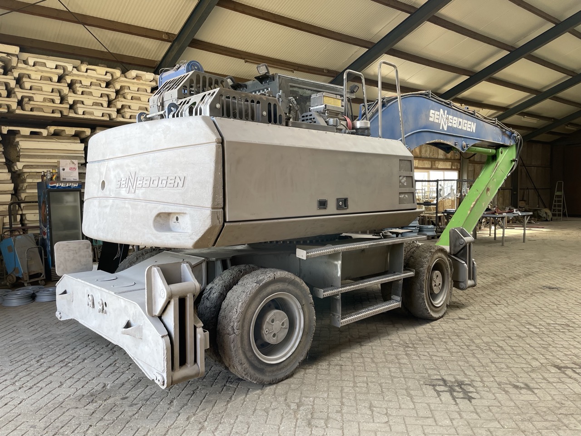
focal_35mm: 26
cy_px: 218
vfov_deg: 53.1
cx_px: 290
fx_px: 436
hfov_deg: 67.3
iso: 50
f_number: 1.6
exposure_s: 1/121
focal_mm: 4.2
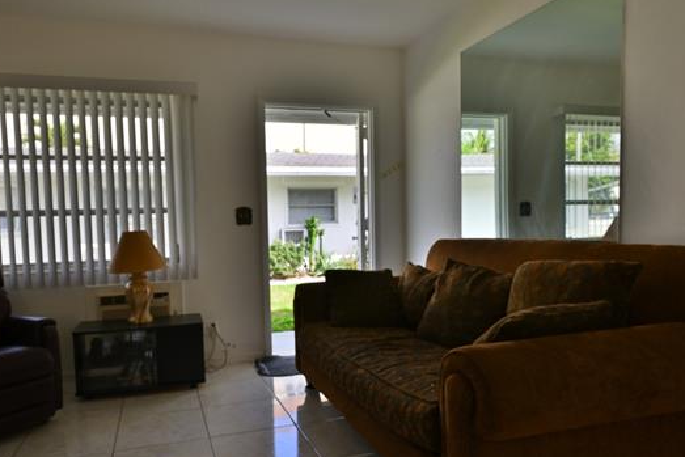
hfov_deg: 69.3
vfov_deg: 49.5
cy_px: 257
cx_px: 316
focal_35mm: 26
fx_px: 495
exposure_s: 1/640
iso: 900
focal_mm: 17
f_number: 8
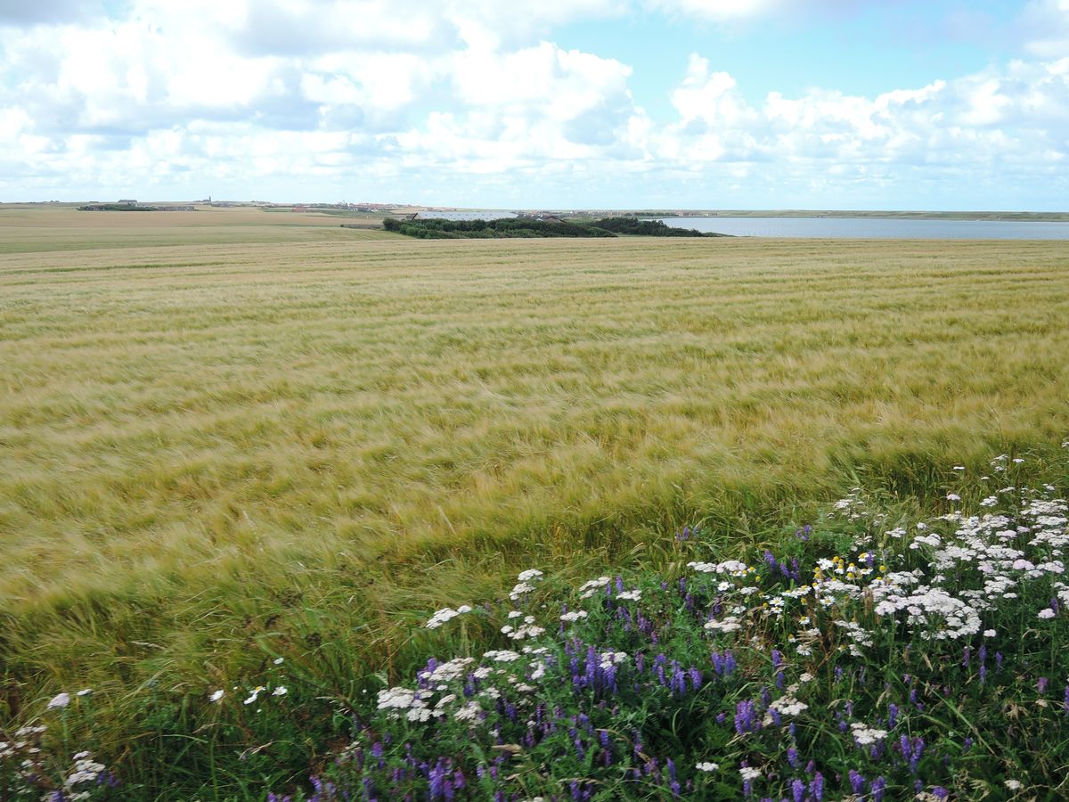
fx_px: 957
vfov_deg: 45.4
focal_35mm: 31
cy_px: 401
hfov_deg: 58.4
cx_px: 534
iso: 80
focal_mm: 6.6
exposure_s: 1/500
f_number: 3.2
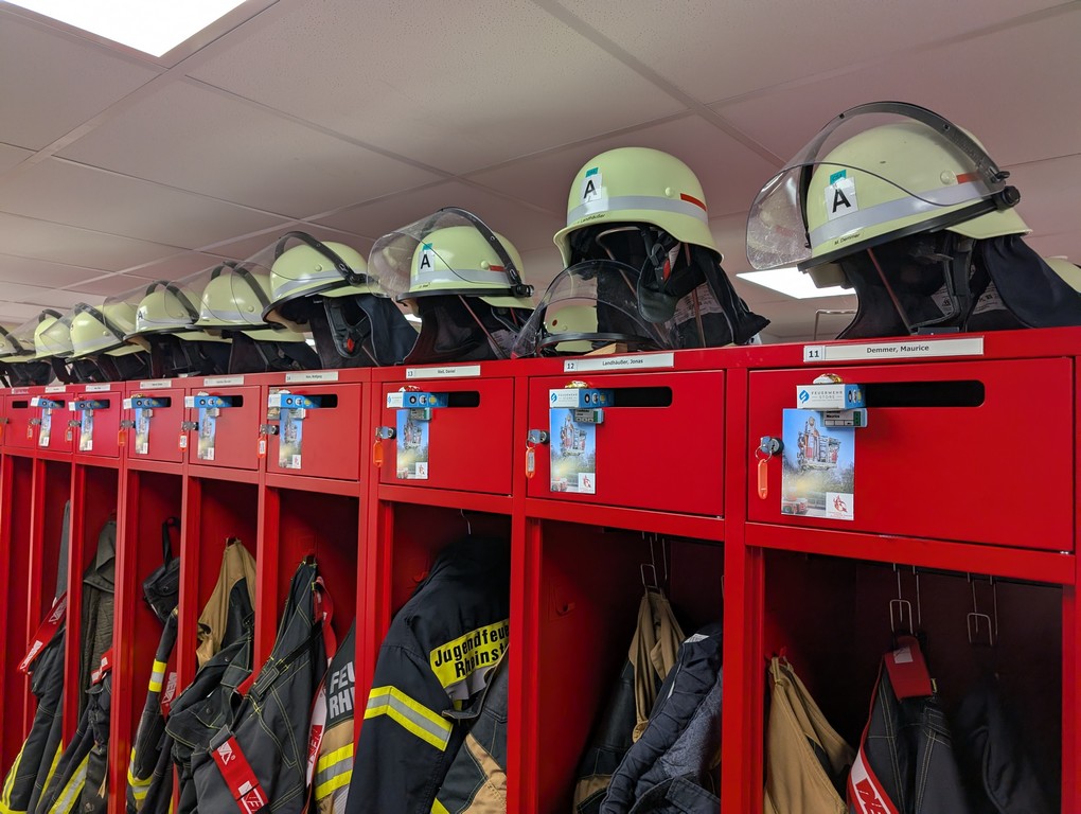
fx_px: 751
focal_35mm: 24
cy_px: 407
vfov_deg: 56.9
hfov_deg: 71.5
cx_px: 540
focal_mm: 6.9
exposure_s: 1/33.3
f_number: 1.68
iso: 24
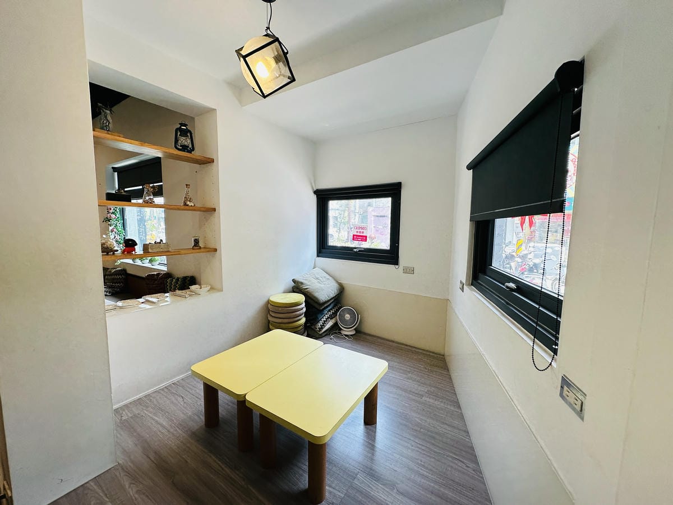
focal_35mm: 14
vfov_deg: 85.7
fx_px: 272
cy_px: 252
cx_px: 336
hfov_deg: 102.1
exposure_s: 1/120
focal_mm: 2.22
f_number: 2.2
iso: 100
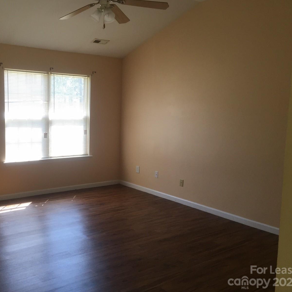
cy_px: 144
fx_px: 334
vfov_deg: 47.2
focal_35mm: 35
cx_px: 101
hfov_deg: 46.6
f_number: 2.2
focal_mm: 4.15
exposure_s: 1/120
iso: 50
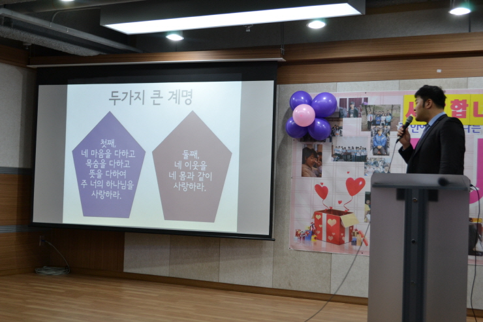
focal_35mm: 51
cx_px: 242
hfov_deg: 38.9
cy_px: 161
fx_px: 684
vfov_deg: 26.5
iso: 400
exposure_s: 1/25
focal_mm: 34
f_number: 5
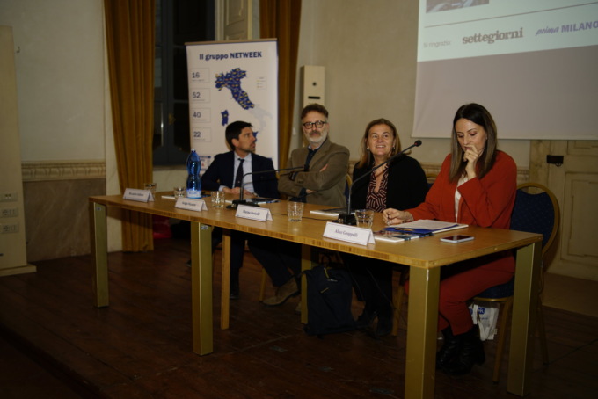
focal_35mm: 35
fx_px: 582
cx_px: 299
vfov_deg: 37.9
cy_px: 200
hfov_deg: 54.4
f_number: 2
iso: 160
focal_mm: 35
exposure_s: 1/100
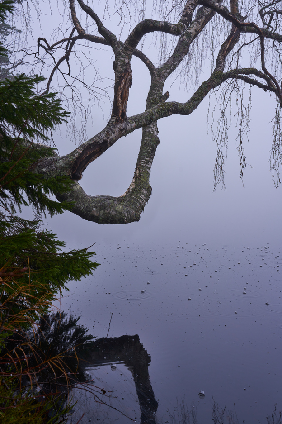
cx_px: 144
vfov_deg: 47.4
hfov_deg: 32.6
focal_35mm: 41
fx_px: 482
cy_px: 210
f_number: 8
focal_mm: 40
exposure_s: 1/20
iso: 100
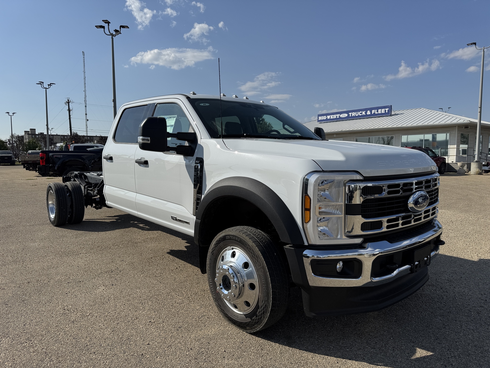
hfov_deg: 71.6
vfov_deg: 56.8
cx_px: 245
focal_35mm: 24
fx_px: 340
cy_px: 184
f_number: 1.78
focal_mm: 6.76
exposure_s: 1/7937
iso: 80
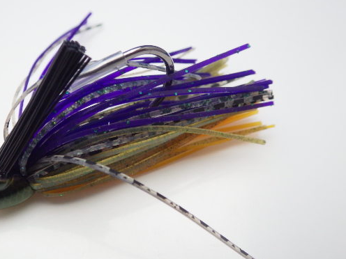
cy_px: 147
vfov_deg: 35.9
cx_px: 126
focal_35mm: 40
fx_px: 400
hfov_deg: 46.3
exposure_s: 1/45
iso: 320
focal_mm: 5.5
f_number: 3.1
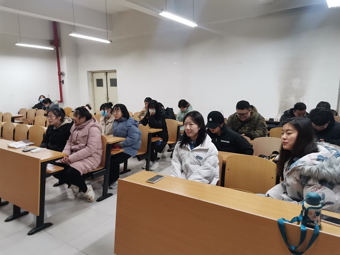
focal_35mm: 26
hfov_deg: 67.3
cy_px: 128
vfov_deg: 53.1
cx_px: 170
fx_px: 255
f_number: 1.8
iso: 250
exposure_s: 1/50
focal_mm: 4.75
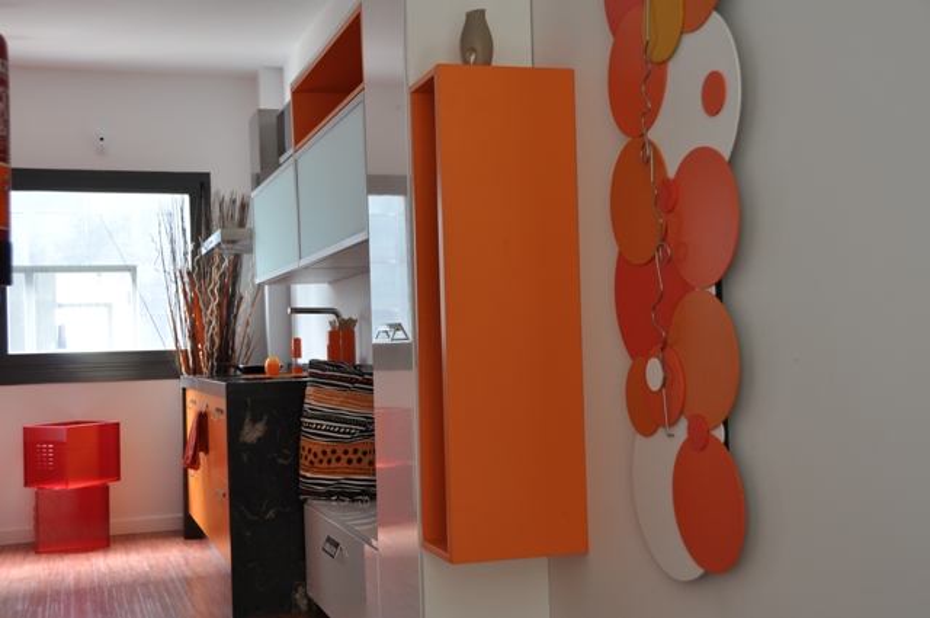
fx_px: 1200
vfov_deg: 28.9
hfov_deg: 42.4
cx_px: 465
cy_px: 309
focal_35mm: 46
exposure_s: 1/6
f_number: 5.6
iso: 200
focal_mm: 31
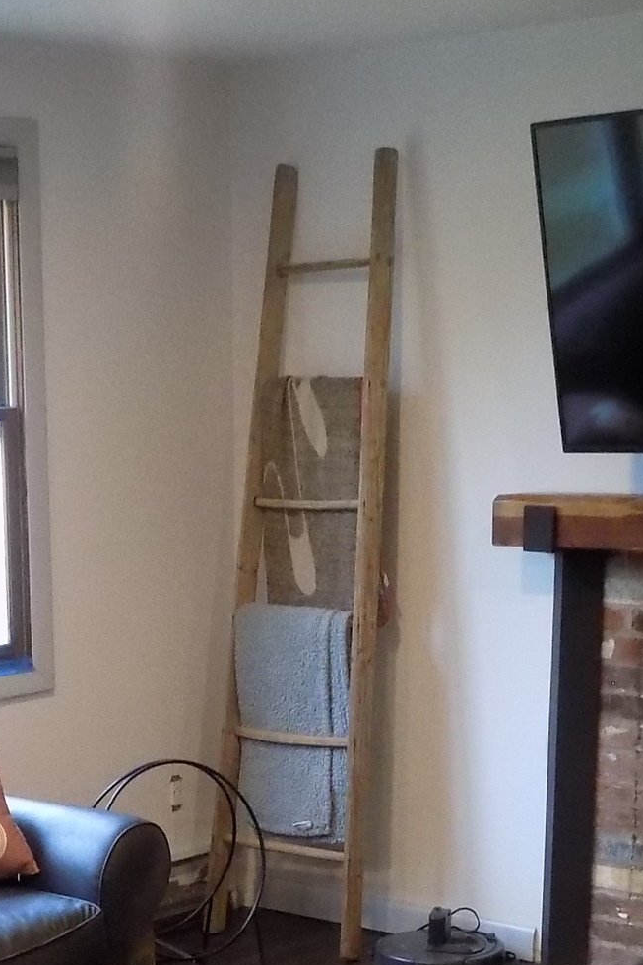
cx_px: 175
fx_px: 2010
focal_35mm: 75
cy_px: 1010
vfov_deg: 25.4
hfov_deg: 18.1
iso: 360
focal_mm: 4
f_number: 3.1
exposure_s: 1/30
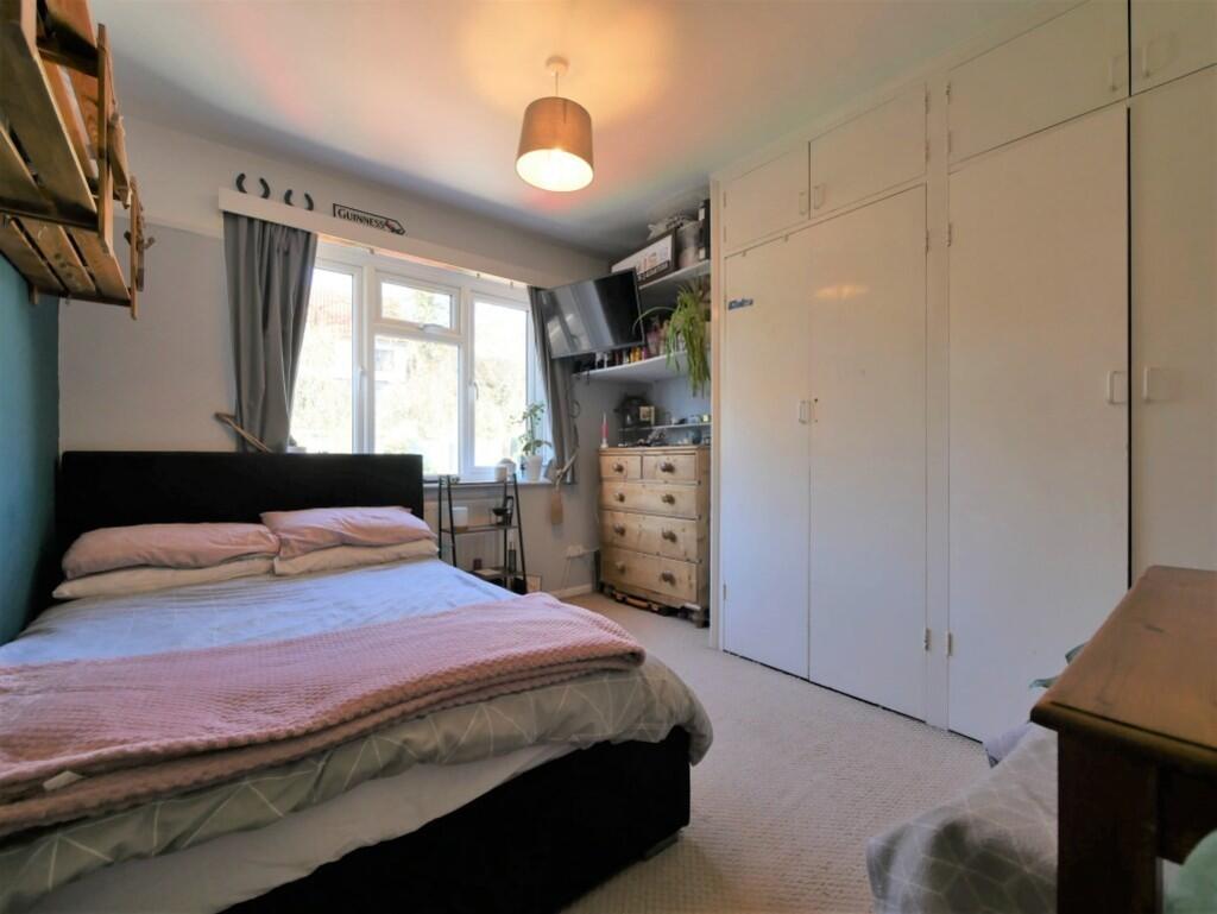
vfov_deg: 85.7
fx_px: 492
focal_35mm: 14
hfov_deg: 102.0
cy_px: 457
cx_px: 608
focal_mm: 7
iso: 200
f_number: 4
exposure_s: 1/60
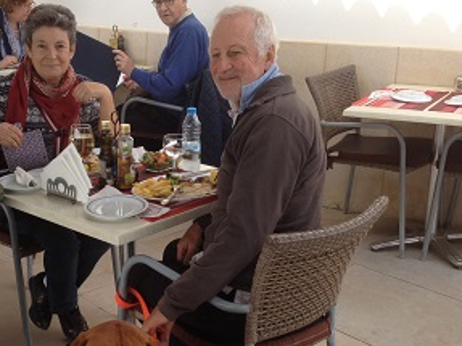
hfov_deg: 31.5
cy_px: 220
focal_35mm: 61
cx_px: 156
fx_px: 814
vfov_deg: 23.9
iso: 50
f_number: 2.4
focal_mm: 4.28
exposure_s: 1/620
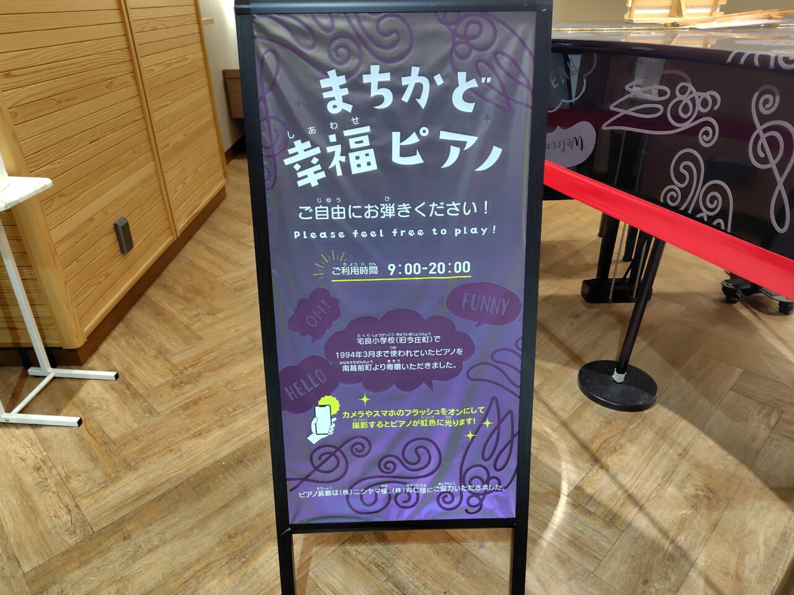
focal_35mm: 23
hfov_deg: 73.9
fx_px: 528
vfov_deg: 58.9
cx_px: 397
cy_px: 298
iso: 523
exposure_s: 1/60
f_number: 1.9
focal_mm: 5.6
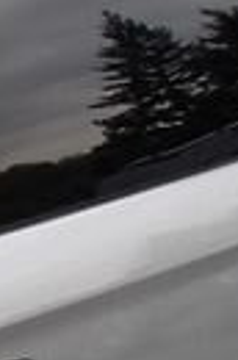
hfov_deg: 4.9
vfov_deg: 9.0
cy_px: 615
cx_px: -1005
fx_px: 2213
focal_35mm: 222
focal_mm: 4.9
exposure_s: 1/189
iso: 100
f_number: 3
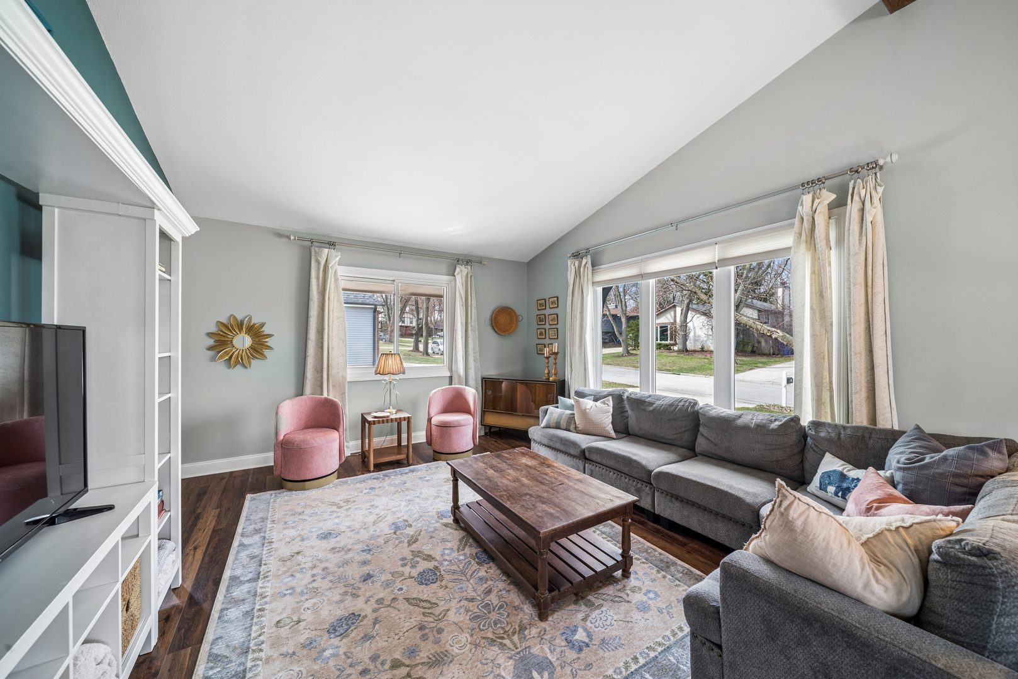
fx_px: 424
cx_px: 509
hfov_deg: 100.4
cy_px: 340
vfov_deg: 77.4
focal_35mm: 15
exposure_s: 1/13
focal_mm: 15
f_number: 8
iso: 400
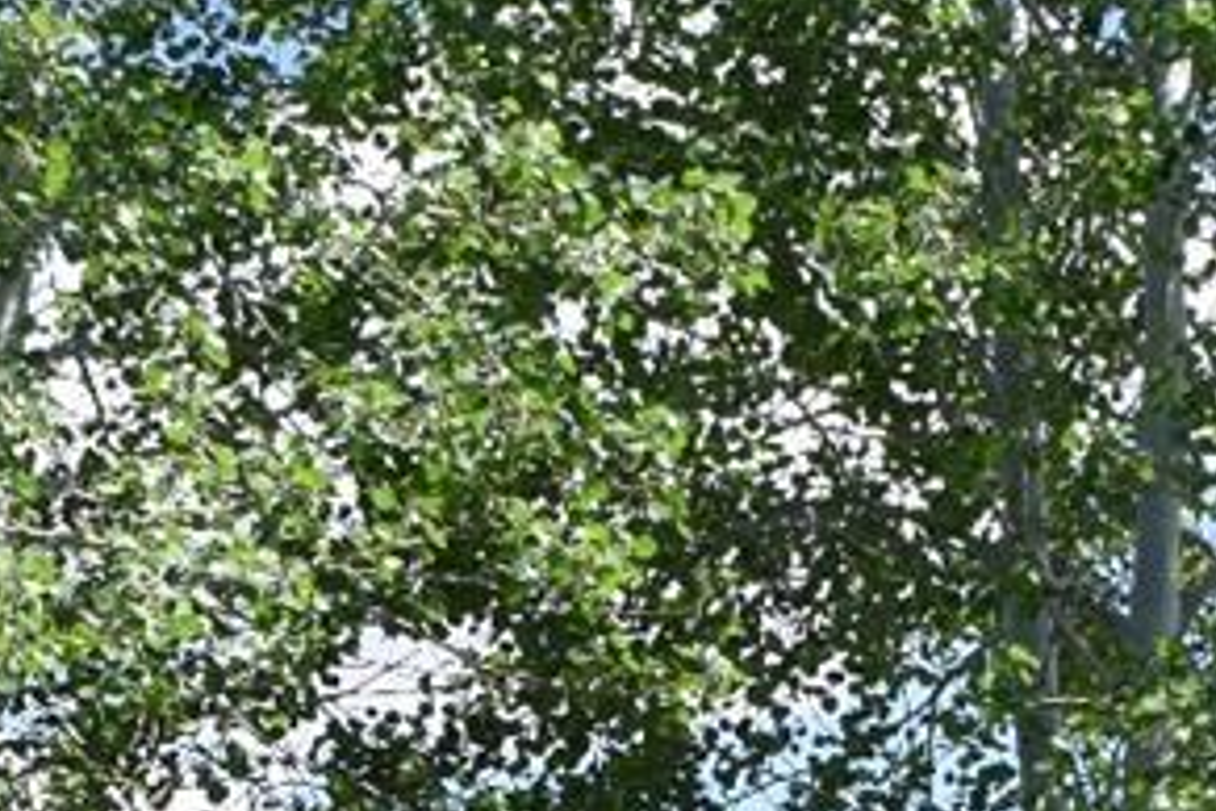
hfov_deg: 14.7
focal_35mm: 139
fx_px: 4695
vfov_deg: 9.0
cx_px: 476
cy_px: 1910
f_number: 8
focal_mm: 18
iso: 200
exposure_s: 1/250
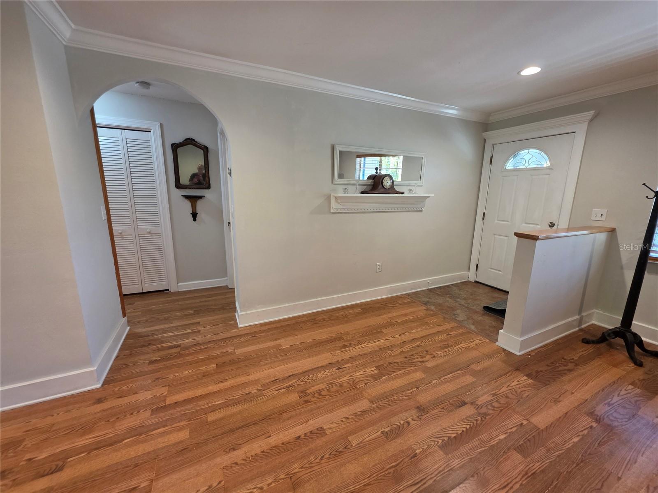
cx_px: 329
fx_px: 247
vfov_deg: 89.9
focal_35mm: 13
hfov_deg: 106.2
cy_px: 246
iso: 200
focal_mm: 2.2
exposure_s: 1/62.3
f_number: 1.9
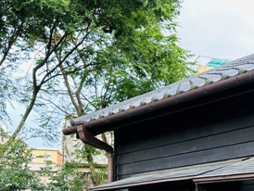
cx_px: 229
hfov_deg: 26.8
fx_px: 514
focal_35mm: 70
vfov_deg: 20.0
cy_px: 218
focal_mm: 6.86
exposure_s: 1/121
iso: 80
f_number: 1.78
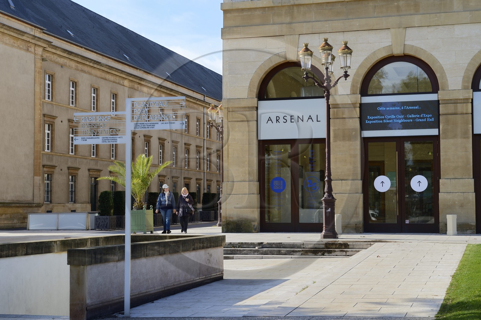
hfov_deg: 32.4
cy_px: 160
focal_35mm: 62
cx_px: 240
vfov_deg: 21.9
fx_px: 828
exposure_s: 1/200
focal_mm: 62
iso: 200
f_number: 11
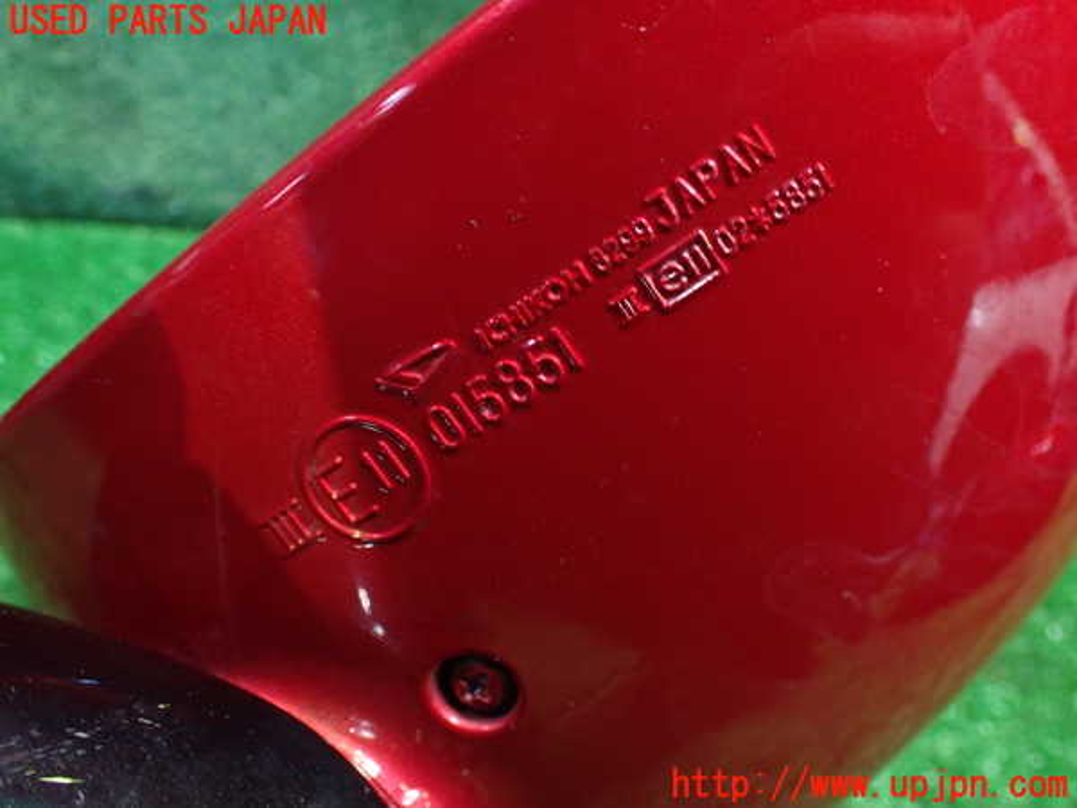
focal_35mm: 30
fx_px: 933
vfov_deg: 46.8
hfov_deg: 60.0
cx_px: 538
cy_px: 404
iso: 800
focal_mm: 5.4
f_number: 2.3
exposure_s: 1/40
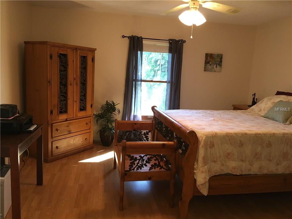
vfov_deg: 48.2
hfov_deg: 61.7
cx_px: 146
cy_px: 110
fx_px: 245
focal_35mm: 29
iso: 160
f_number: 2.2
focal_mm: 4.15
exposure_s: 1/30
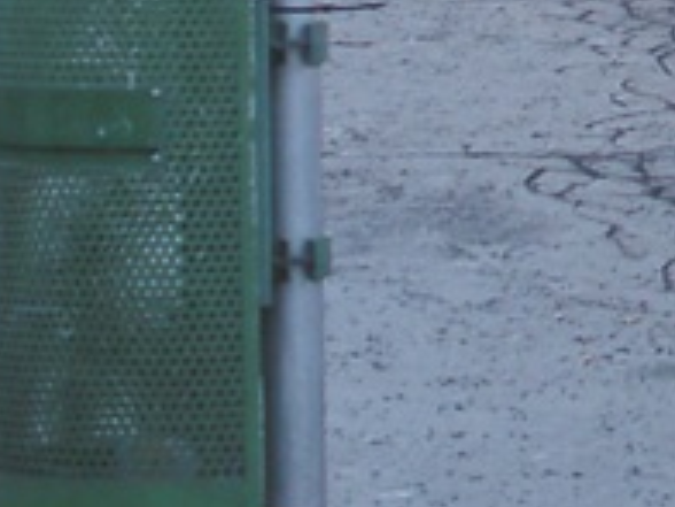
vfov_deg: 5.4
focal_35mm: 271
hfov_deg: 6.8
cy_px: -555
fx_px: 5284
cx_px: 1725
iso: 64
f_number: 4.4
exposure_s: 1/25.2
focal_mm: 9.1
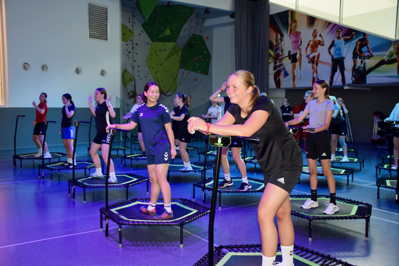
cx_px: 200
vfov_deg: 36.9
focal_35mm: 36
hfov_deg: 53.1
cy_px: 133
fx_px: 399
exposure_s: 1/60
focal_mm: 24
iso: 900
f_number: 3.8
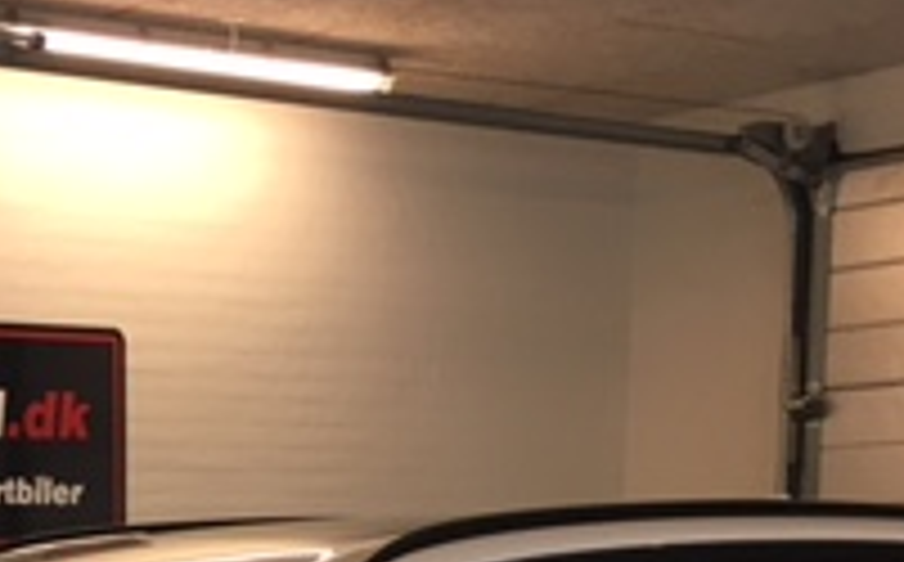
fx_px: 2411
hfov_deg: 20.7
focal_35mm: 98
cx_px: 63
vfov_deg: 12.2
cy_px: 1003
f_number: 2.2
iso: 32
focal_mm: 4.15
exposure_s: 1/33
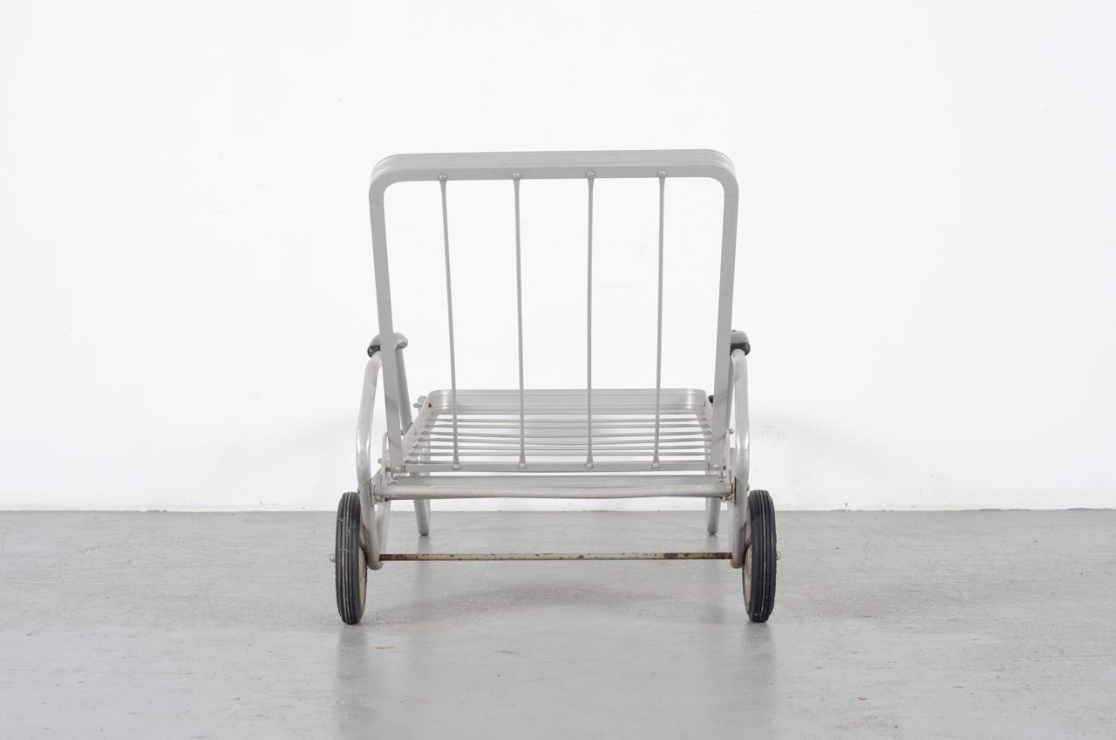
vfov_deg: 18.1
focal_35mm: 75
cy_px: 370
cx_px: 558
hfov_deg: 27.0
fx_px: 2320
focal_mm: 50
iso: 100
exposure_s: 1/125
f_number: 5.6
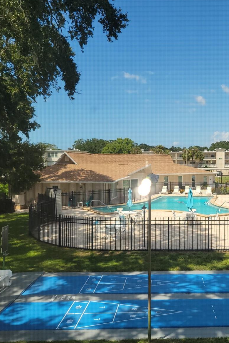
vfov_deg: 51.9
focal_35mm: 37
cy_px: 172
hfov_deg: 35.1
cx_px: 175
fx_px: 353
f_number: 1.8
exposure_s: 1/1255
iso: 40
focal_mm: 5.4
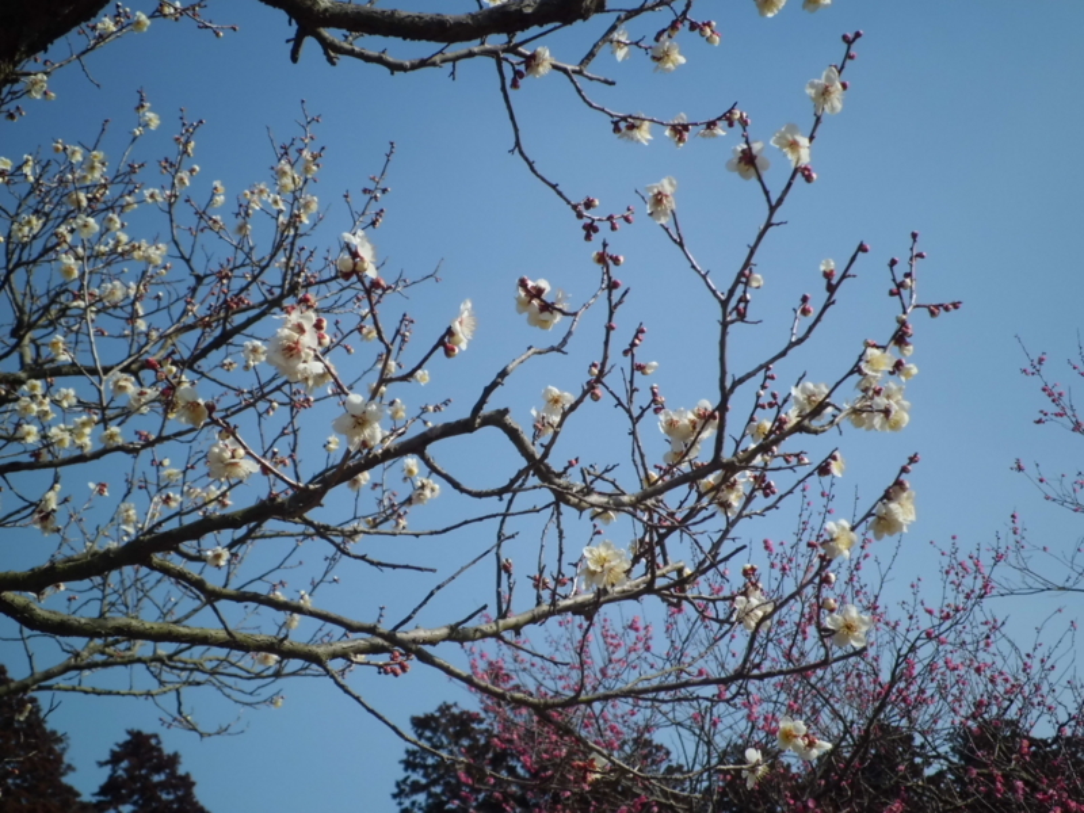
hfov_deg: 32.2
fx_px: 1879
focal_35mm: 60
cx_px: 542
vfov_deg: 24.4
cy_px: 406
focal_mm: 10.7
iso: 64
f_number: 3.9
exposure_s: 1/800
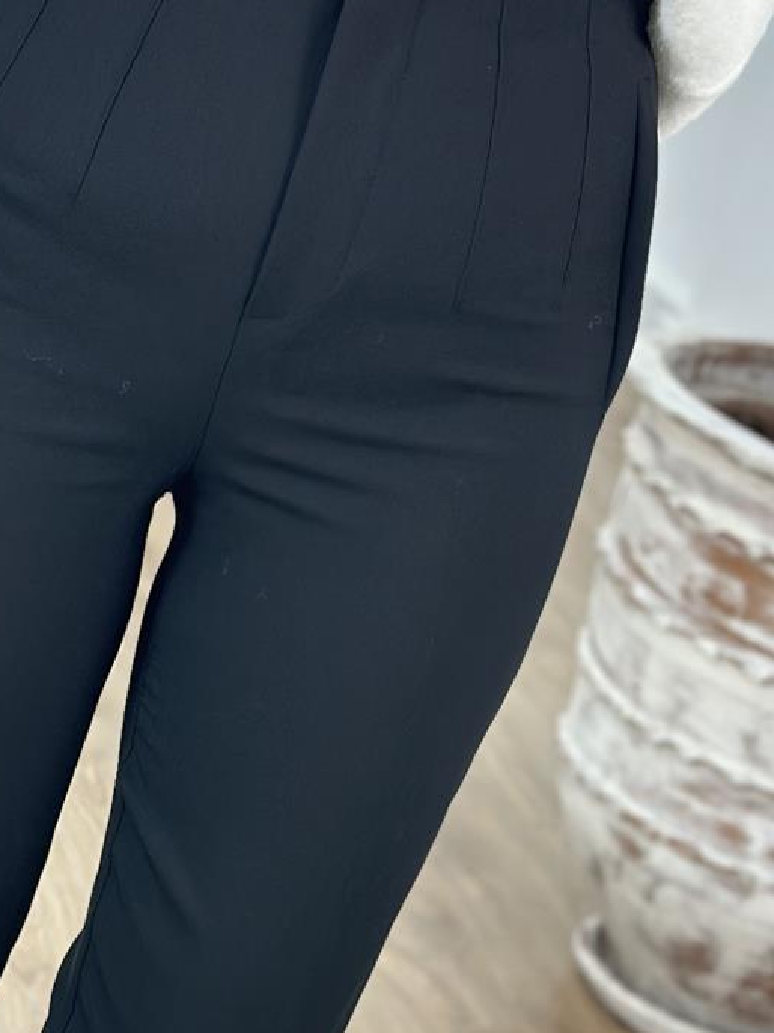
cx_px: 113
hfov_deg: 13.1
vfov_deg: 17.4
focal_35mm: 112
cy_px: 855
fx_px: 3341
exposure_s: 1/100
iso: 160
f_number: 1.78
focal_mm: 6.86
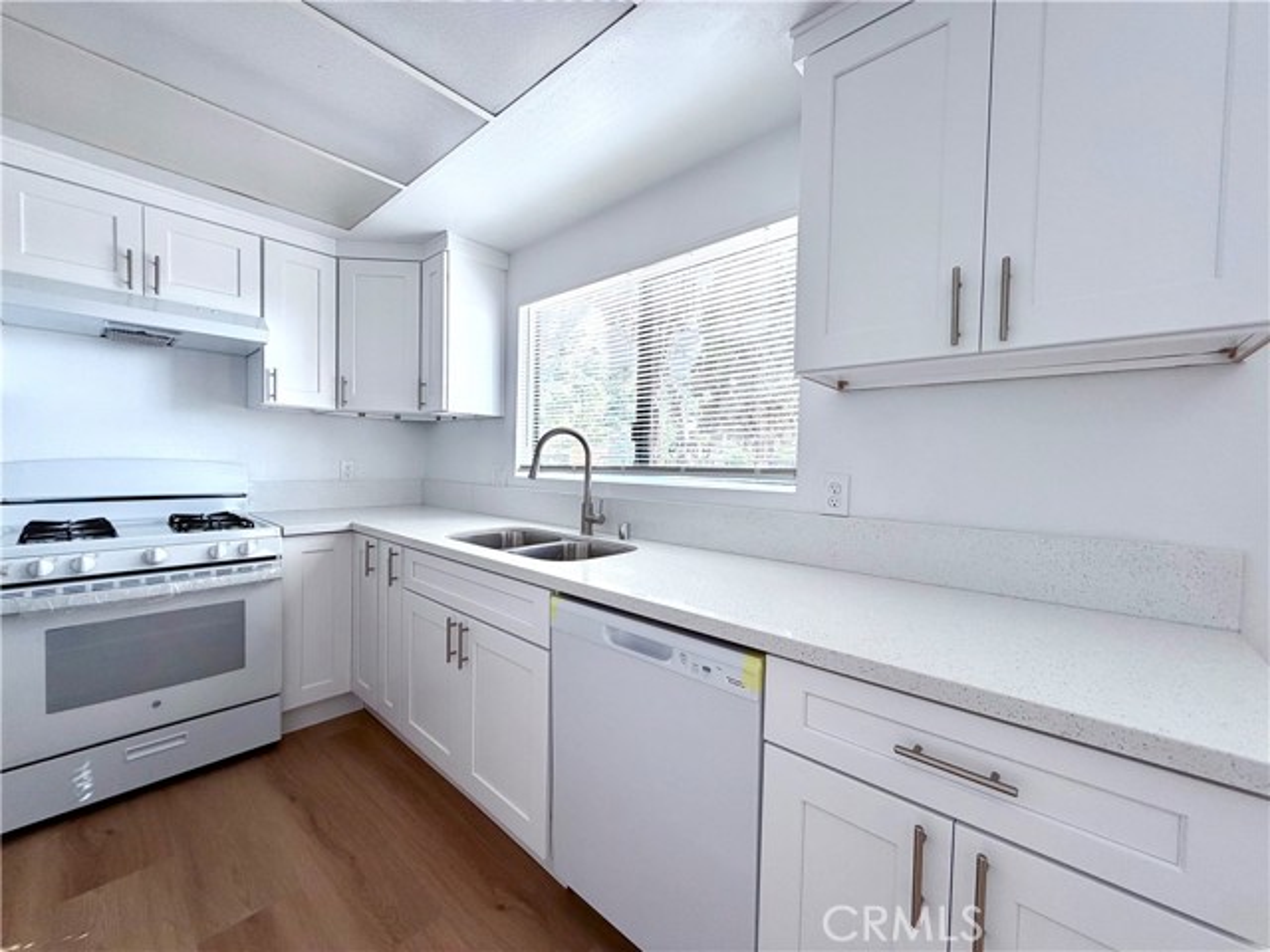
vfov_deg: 85.7
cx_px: 635
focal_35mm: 14
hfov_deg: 102.1
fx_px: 514
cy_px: 476
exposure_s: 1/121
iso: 80
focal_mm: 2.22
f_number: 2.2
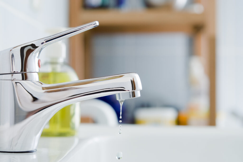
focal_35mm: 90
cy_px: 81
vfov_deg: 15.2
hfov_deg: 22.6
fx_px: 608
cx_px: 122
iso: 100
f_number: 4
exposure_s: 1/200
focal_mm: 60
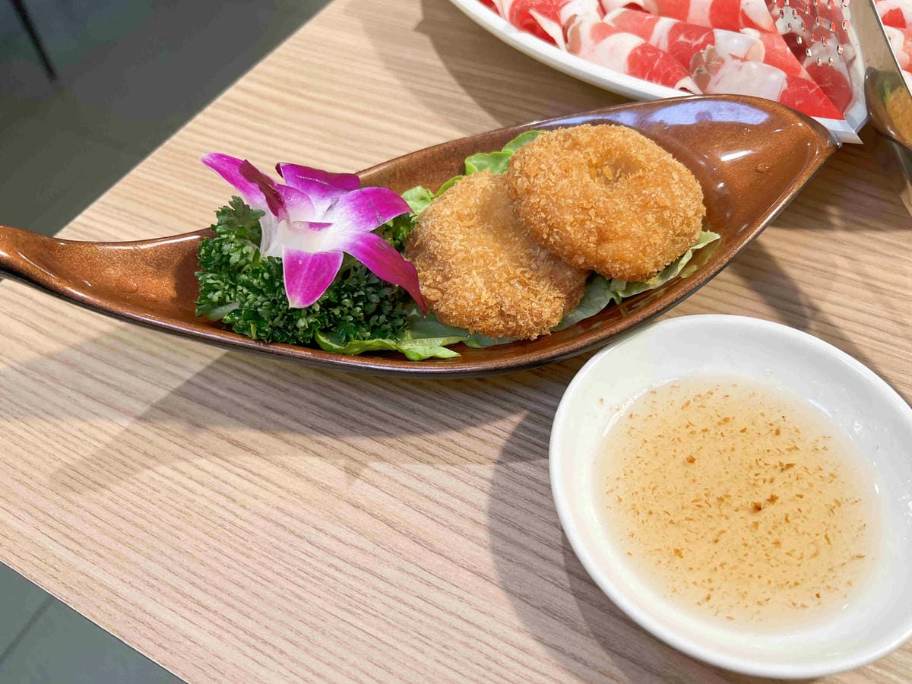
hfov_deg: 67.3
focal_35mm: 26
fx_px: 685
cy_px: 342
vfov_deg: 53.1
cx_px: 456
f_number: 1.5
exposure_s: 1/120
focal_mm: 5.7
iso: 125
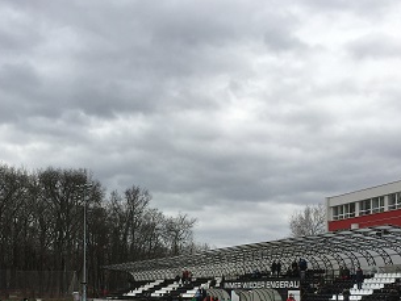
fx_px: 661
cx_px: 168
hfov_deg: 33.7
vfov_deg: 24.7
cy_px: 288
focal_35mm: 57
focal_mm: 4.15
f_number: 2.2
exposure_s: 1/439
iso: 32
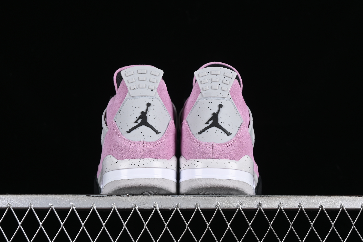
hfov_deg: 27.0
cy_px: 121
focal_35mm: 75
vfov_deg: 18.2
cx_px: 182
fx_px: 756
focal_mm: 50
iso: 160
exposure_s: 1/80
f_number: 6.3
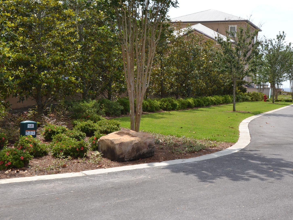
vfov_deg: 26.5
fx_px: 465
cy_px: 85
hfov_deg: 34.9
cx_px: 152
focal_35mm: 55
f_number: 9
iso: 100
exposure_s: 1/200
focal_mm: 24
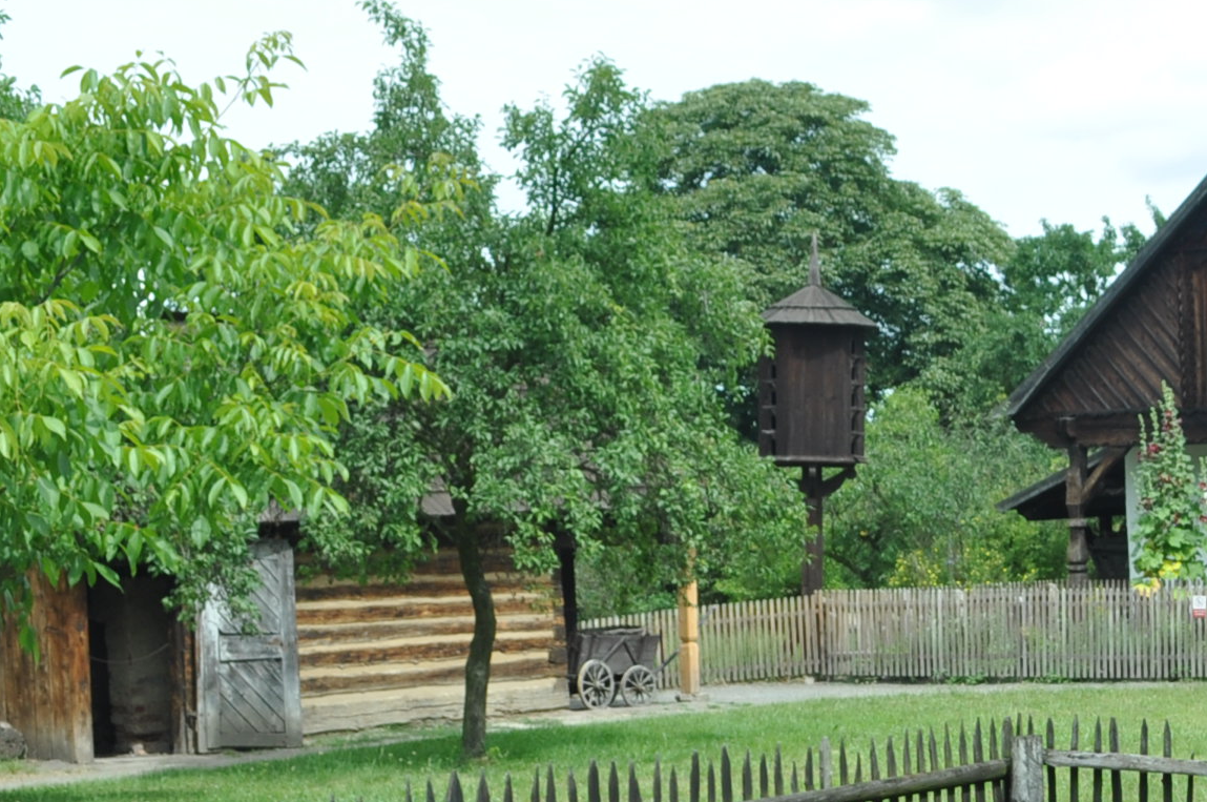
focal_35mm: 84
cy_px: 796
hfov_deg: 23.0
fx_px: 2813
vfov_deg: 15.9
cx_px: 1267
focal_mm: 20
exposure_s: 1/200
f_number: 8
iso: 200
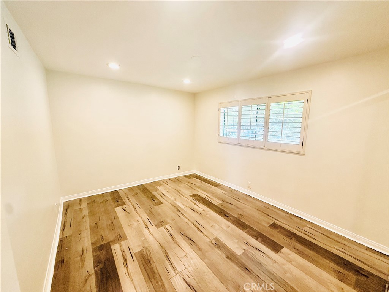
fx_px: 157
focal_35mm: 14
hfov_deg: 102.1
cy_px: 146
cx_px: 194
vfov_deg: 85.7
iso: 160
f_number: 2.2
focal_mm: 2.22
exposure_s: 1/120
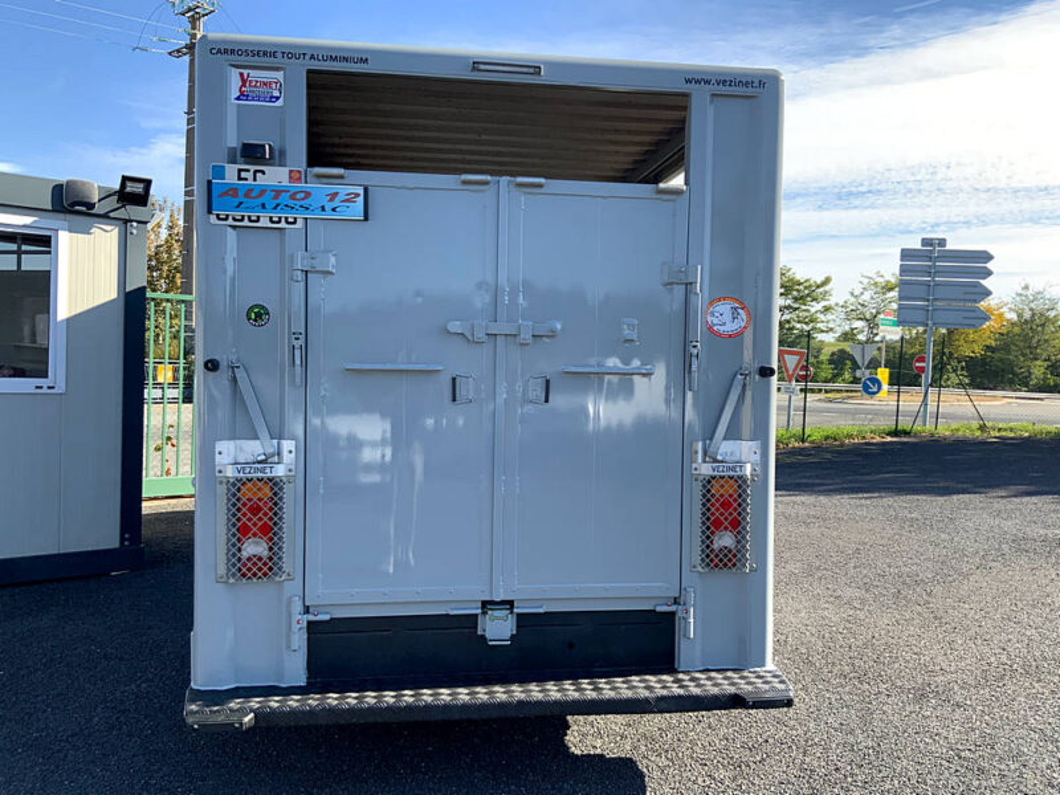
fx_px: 888
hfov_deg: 61.7
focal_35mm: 29
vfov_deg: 48.2
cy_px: 398
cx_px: 530
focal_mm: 3
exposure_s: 1/804
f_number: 1.8
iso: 16
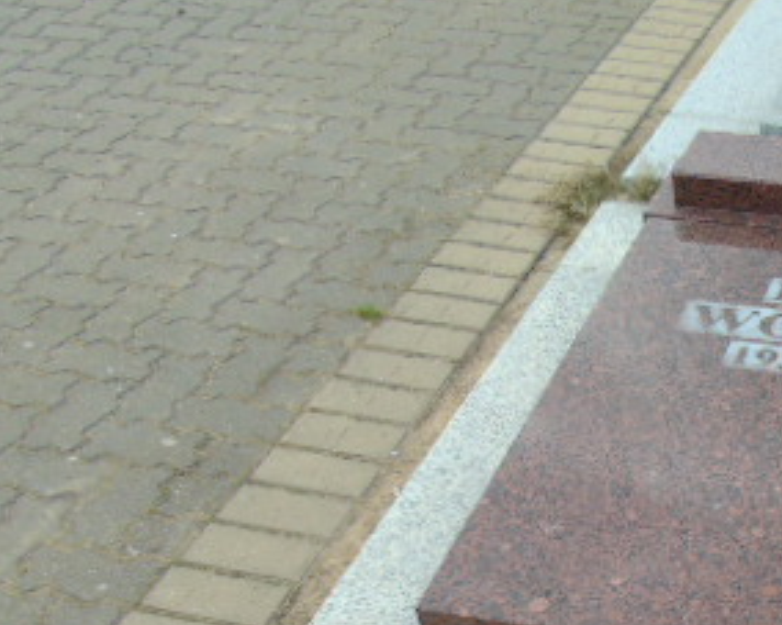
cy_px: 597
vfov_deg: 26.4
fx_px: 1272
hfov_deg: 30.9
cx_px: 832
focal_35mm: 55
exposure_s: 1/200
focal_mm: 4.4
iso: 80
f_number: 3.4
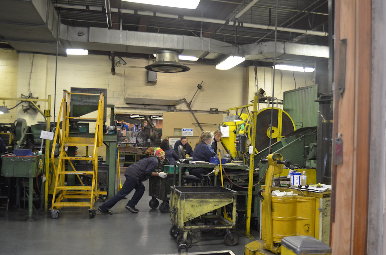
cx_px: 193
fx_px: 353
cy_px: 128
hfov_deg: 57.3
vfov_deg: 39.8
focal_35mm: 33
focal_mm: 22
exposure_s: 1/60
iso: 560
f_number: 4
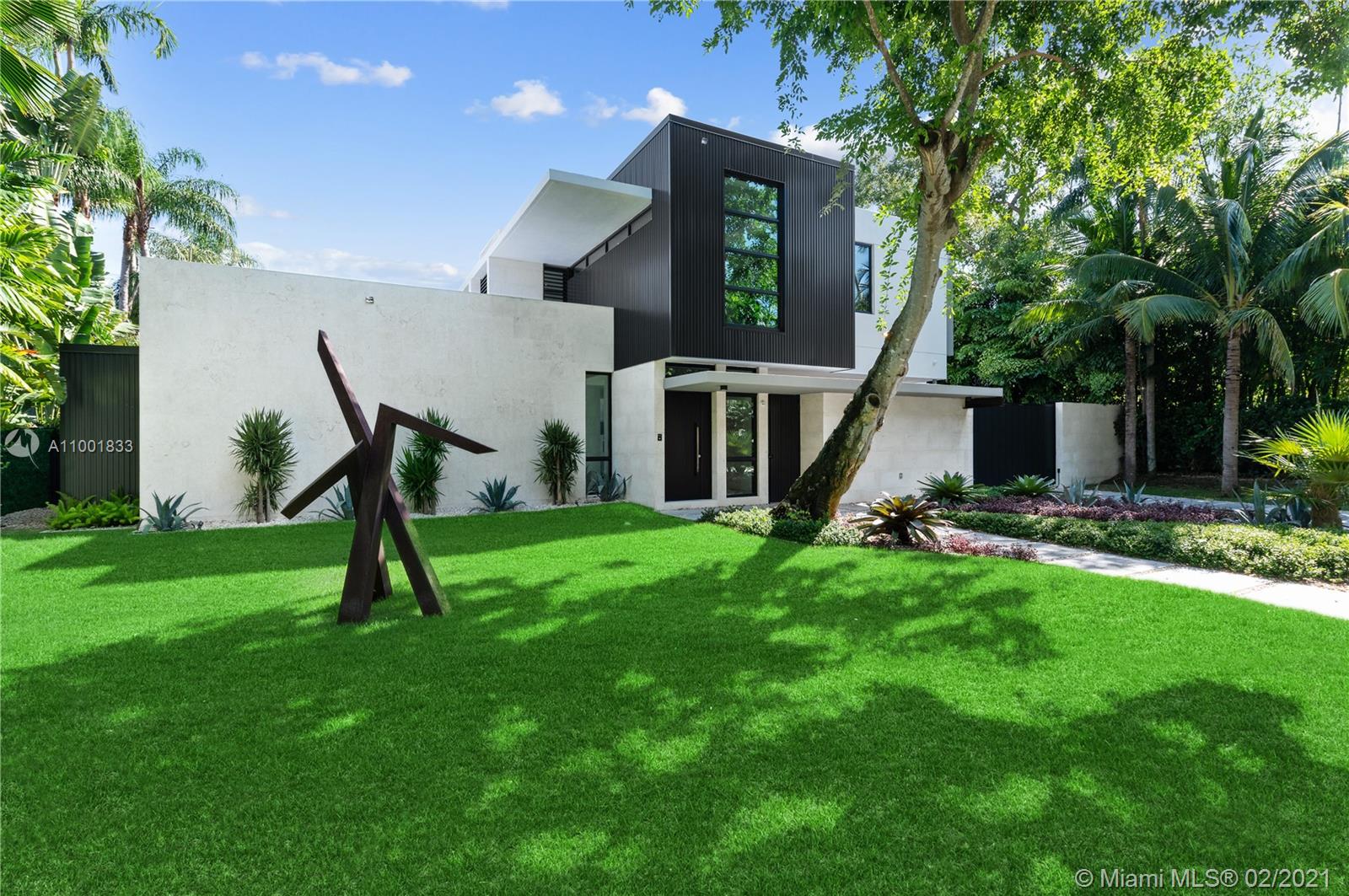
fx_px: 599
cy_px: 448
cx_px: 674
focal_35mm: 16
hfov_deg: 96.8
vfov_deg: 73.6
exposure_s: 1/40
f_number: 11
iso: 100
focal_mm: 16
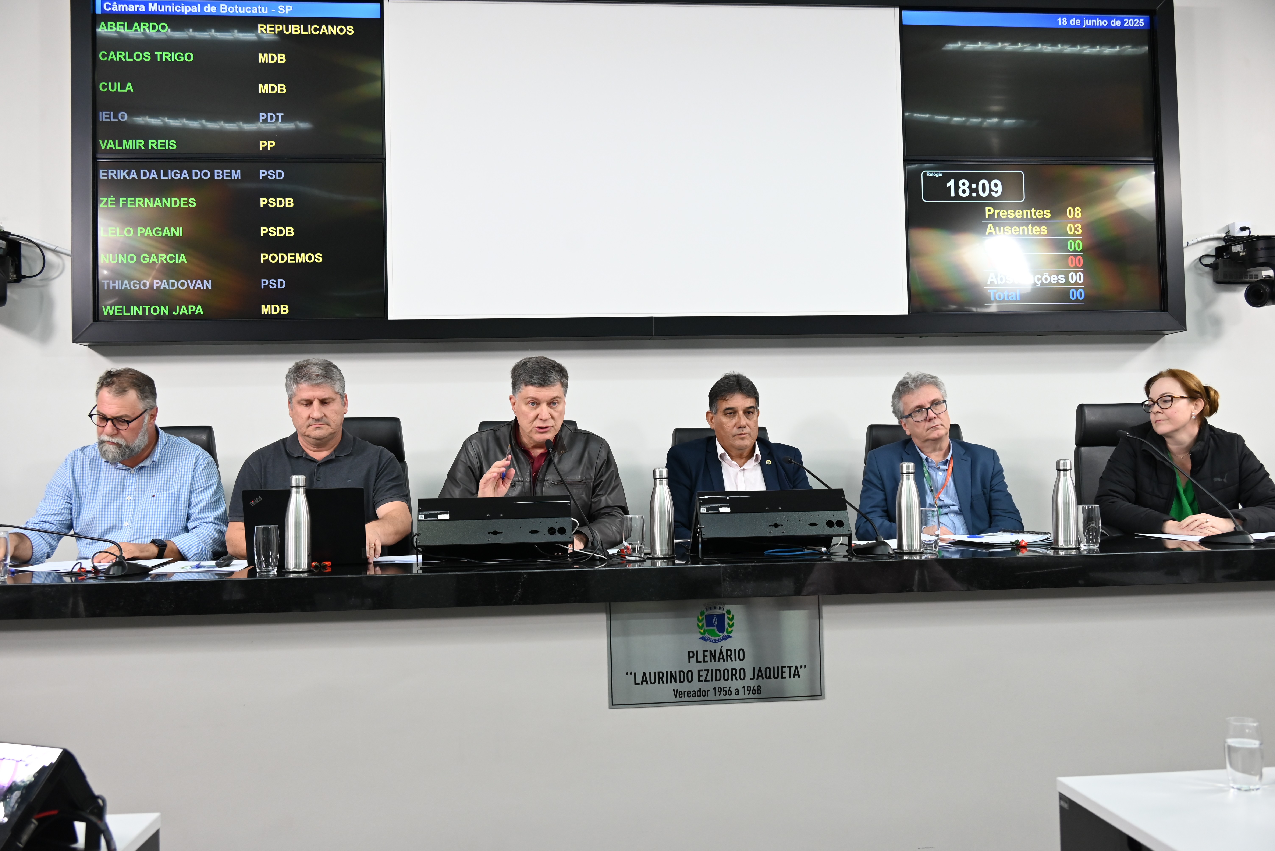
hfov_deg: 55.8
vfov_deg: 38.9
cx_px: 638
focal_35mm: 34
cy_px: 426
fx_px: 1205
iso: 1250
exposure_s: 1/125
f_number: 4.8
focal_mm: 34
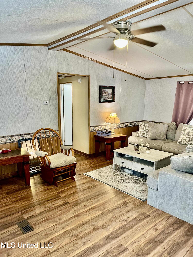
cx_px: 96
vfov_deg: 67.3
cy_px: 128
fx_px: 193
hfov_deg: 53.1
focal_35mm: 26
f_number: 1.6
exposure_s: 1/60
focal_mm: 5.1
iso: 320
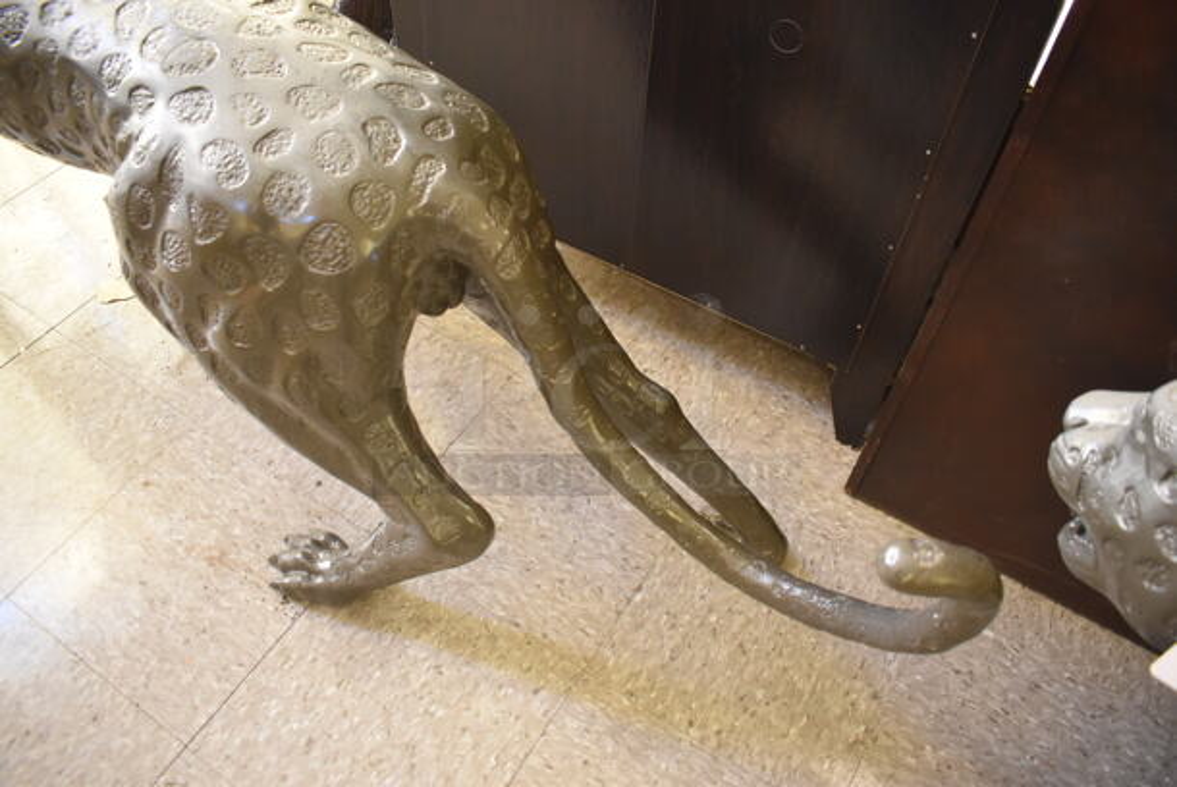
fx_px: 884
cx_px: 588
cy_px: 394
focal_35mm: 27
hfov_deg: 67.3
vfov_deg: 48.0
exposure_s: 1/125
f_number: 3.5
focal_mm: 18
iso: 2500
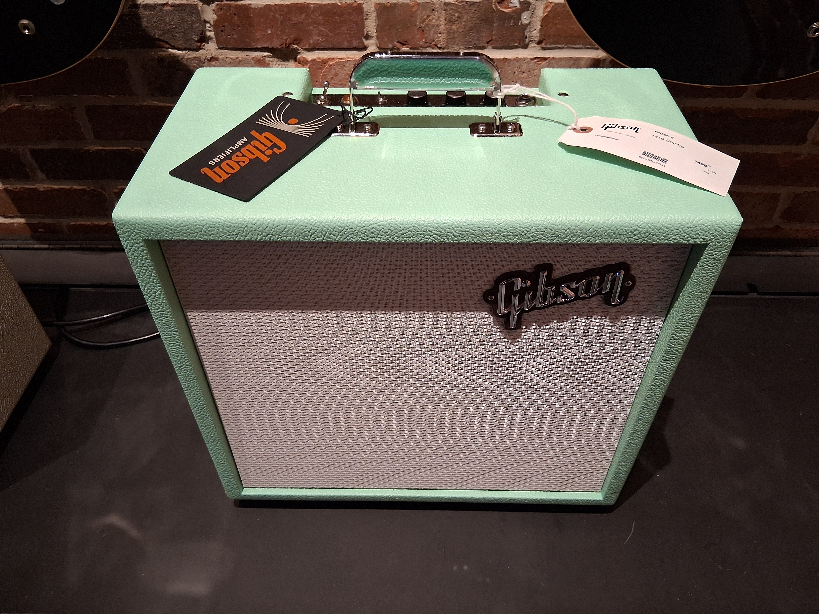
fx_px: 615
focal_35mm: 26
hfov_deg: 67.3
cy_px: 307
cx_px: 410
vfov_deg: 53.1
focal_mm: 3.98
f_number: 1.8
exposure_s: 1/50
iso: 250
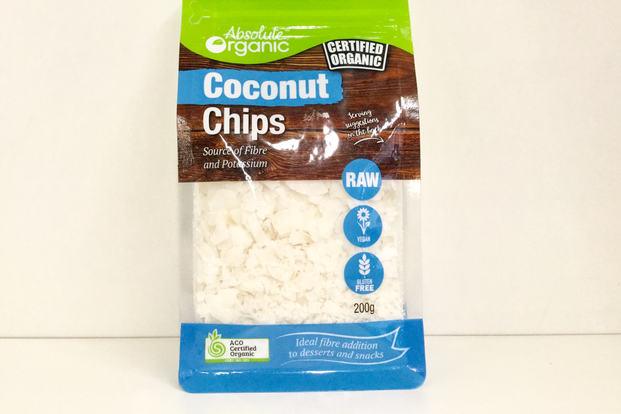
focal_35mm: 33
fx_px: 569
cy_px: 189
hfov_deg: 57.2
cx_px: 308
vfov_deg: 39.9
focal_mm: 3.3
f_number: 2.4
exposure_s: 1/33
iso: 64
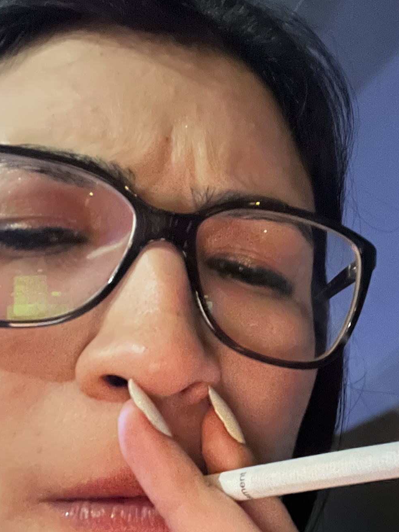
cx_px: 305
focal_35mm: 47
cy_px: 271
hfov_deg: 30.3
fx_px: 722
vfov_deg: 40.4
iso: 1600
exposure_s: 1/8
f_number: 2.2
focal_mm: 2.71
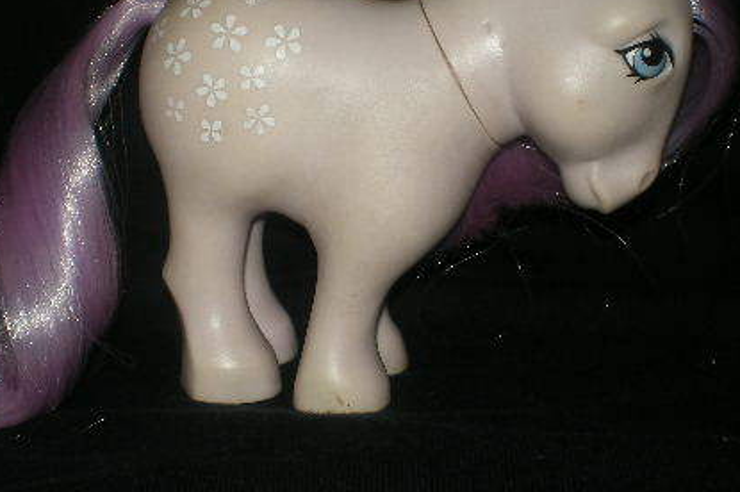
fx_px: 1253
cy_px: 135
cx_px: 317
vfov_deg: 22.1
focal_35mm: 61
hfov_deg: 32.9
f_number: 4.6
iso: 64
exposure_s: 1/30
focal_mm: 6.3
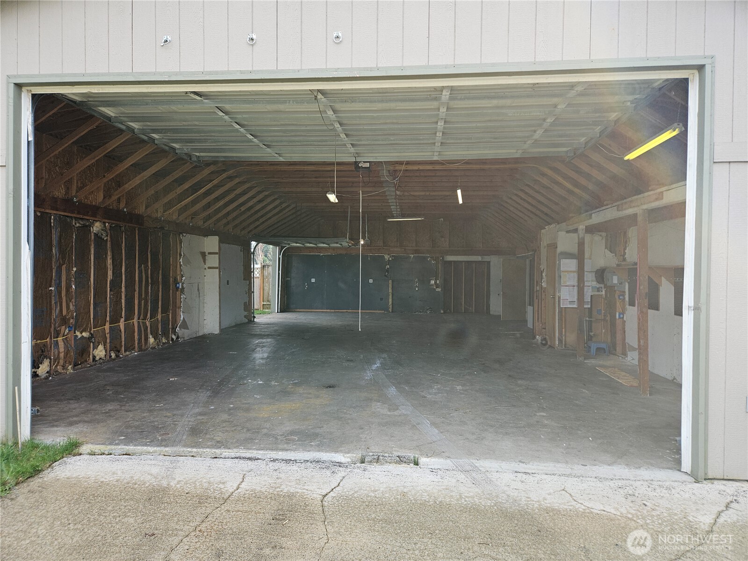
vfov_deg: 58.9
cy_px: 280
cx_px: 374
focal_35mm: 23
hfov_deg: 73.9
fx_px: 497
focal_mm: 5.4
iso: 80
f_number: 1.8
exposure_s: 1/719
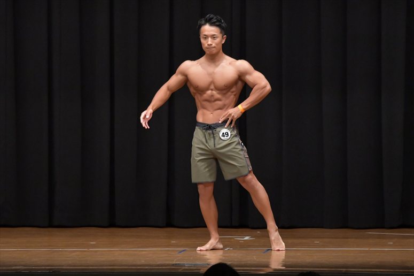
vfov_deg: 5.7
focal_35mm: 240
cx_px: 207
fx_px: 2759
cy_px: 138
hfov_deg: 8.6
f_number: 5.6
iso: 6400
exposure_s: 1/400
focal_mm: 160
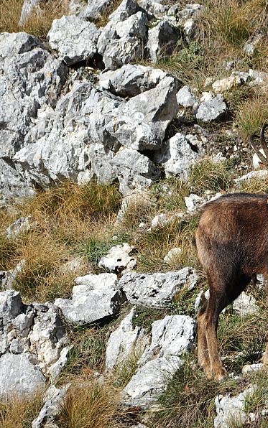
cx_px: 276
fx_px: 8079
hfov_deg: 1.9
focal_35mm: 692
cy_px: 214
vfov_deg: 3.0
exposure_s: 1/500
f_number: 11
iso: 320
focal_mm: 450
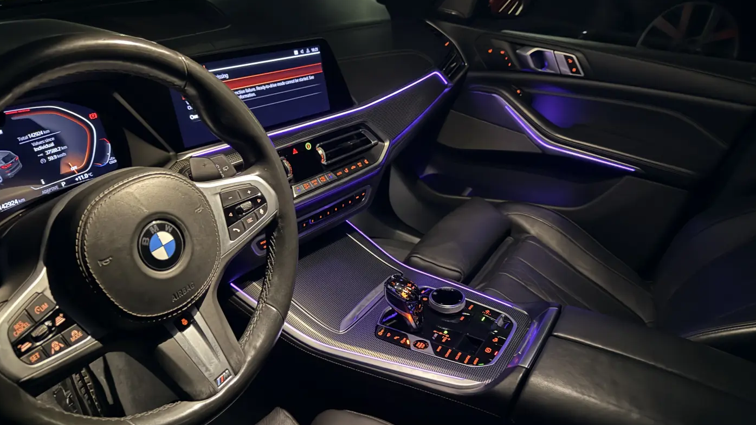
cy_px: 222
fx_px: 541
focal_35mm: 27
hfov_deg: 69.9
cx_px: 369
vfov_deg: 42.9
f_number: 1.78
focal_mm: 6.76
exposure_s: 1/10
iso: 1000
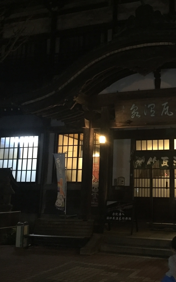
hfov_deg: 29.9
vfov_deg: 47.2
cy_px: 138
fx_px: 322
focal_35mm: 42
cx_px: 140
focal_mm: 4.15
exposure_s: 1/15
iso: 400
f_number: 2.2
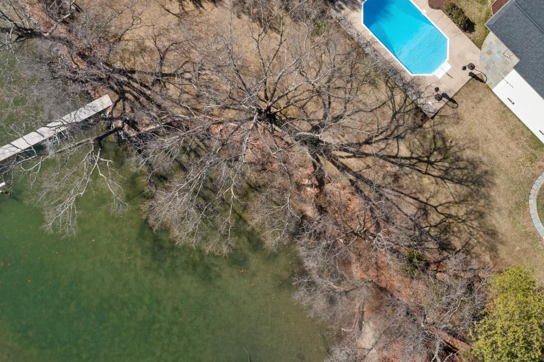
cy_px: 178
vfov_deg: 23.3
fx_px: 876
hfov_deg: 33.4
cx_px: 444
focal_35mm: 58
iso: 100
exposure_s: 1/200
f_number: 8
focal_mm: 10.26
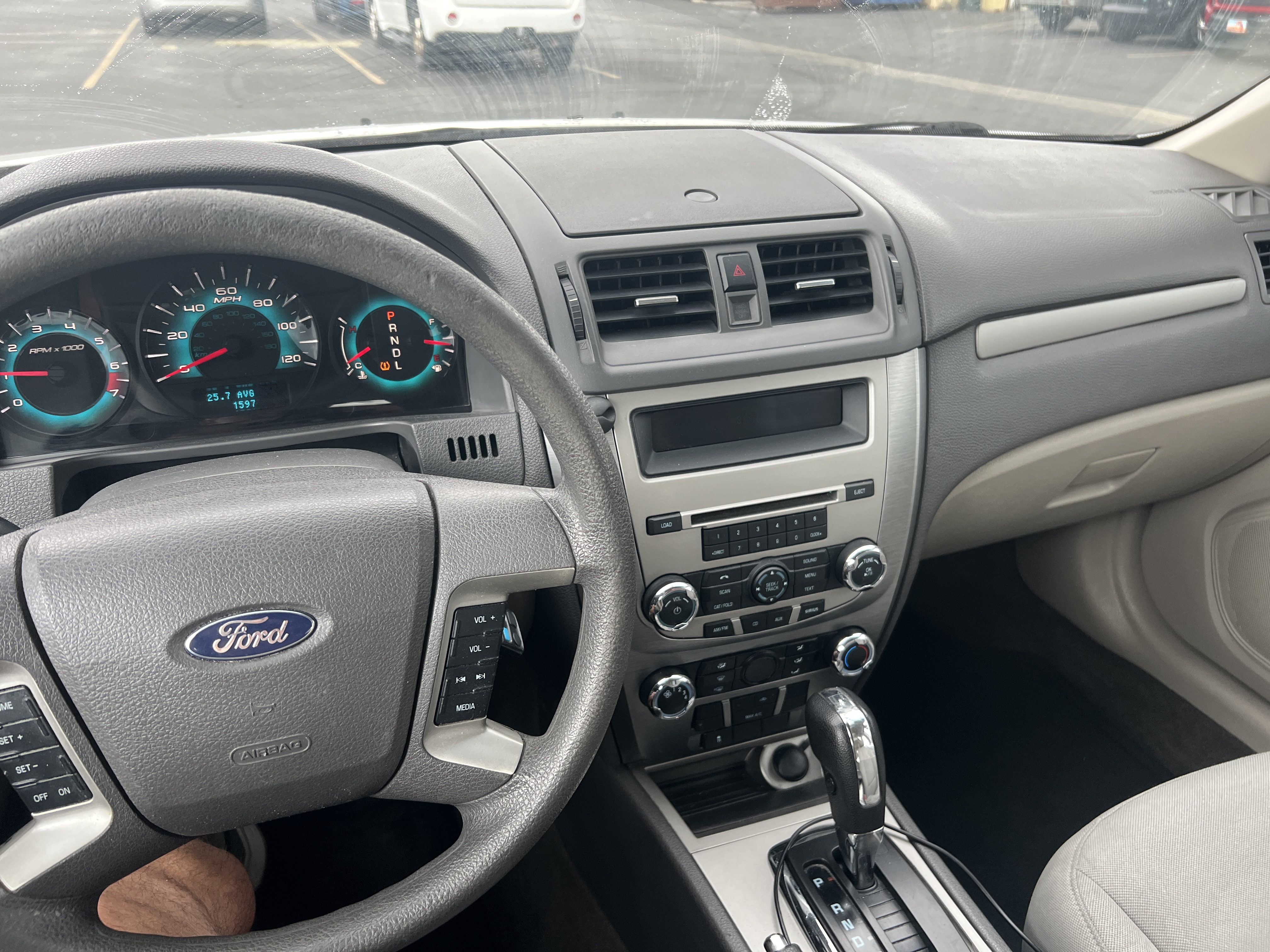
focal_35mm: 26
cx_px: 635
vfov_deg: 53.1
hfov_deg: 67.3
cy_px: 476
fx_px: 954
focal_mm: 5.7
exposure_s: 1/121
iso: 100
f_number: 1.5
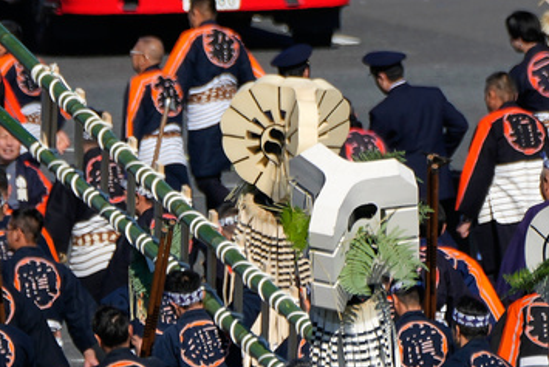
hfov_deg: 1.2
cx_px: 535
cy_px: 84
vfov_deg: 0.8
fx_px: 26377
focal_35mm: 1729
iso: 100
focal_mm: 400
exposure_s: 1/1000
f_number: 5.6
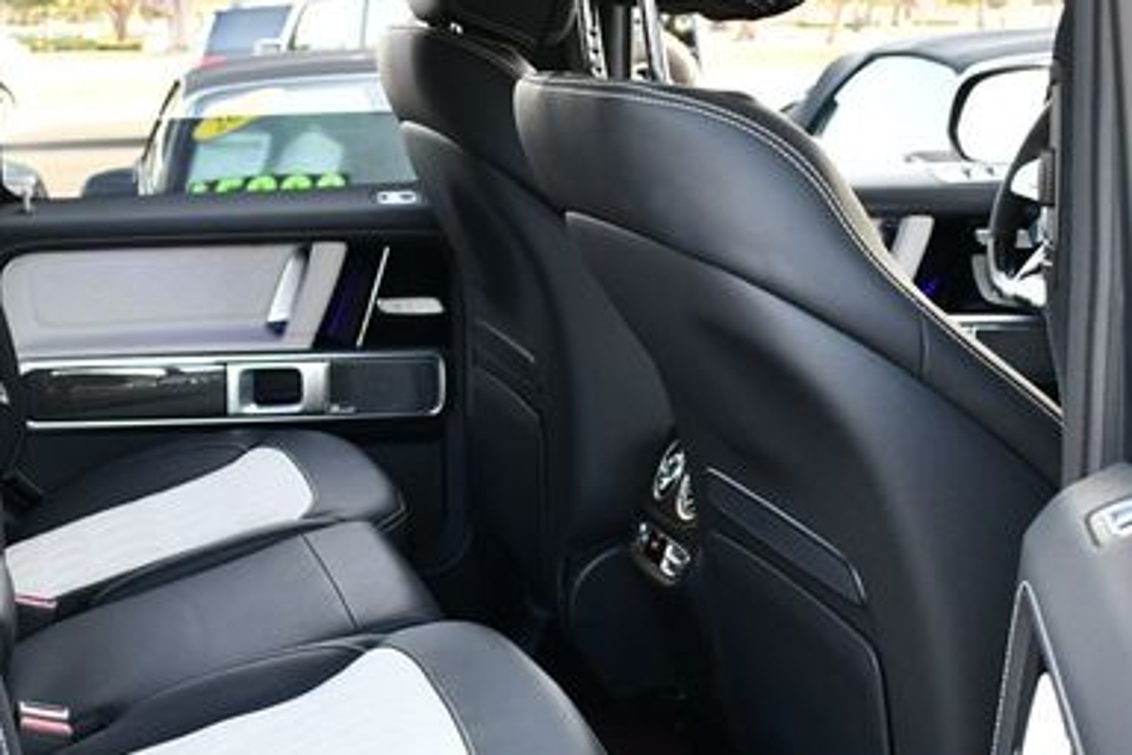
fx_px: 1887
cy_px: 528
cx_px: 368
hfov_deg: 33.1
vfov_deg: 22.5
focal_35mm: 60
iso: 800
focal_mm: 18
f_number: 3.5
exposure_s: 1/250
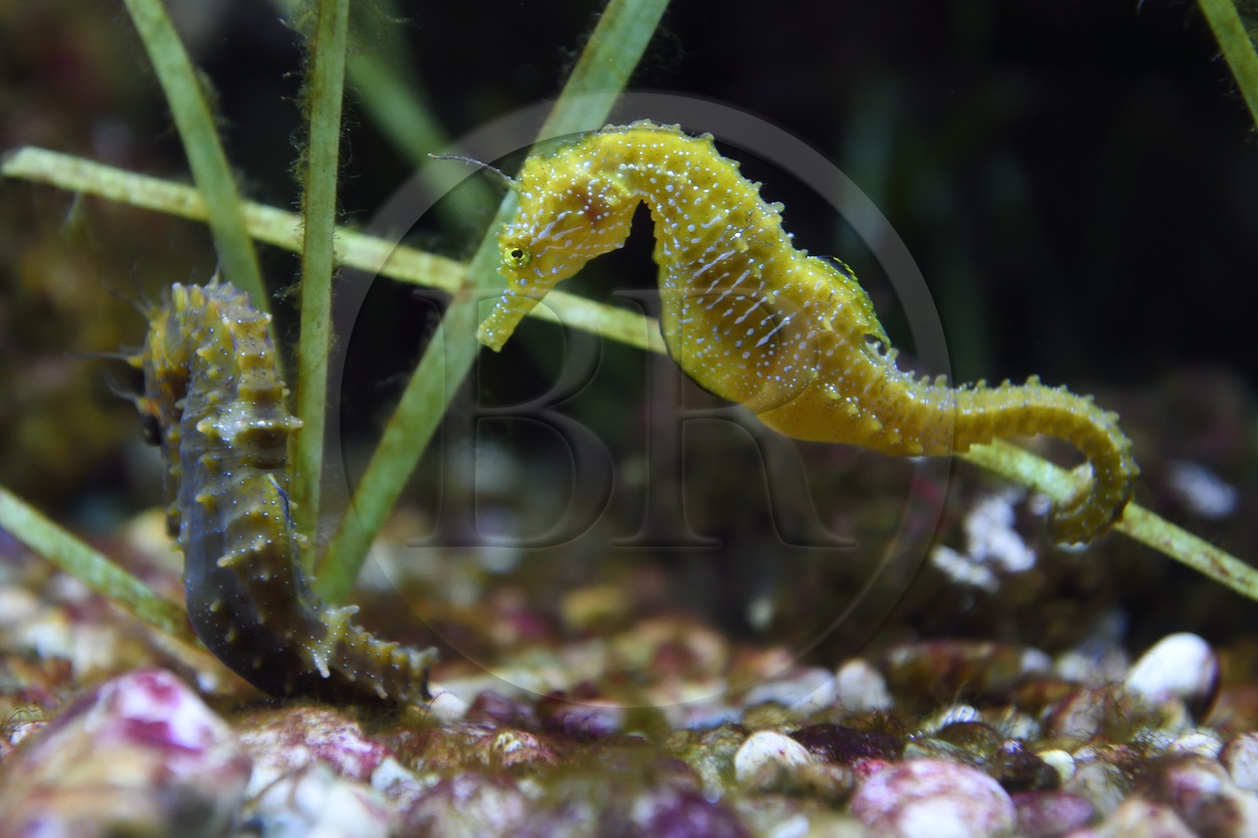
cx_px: 629
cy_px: 419
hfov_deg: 28.8
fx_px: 2445
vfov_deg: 19.4
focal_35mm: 70
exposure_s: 1/50
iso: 2500
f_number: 5
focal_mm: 70
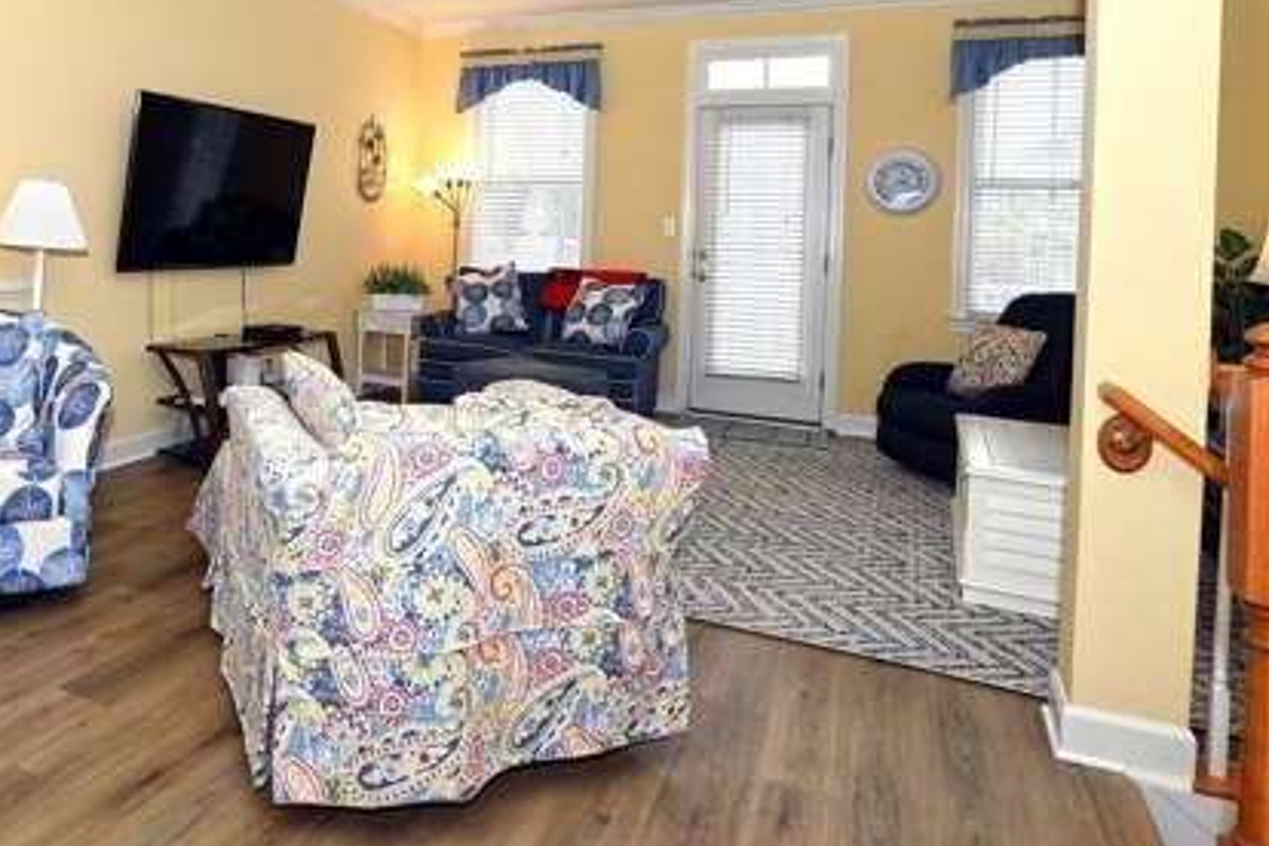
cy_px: 236
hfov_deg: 66.8
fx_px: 916
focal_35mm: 26
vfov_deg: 48.1
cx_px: 386
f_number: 3.5
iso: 320
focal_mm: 14
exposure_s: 1/320
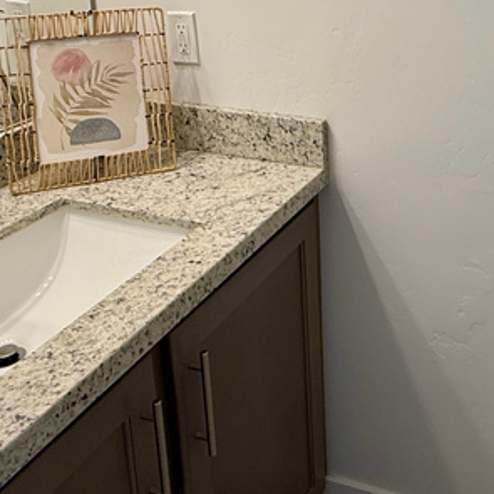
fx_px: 694
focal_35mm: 43
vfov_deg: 36.7
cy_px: 49
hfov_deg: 37.1
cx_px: 429
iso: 100
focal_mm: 2.22
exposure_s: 1/120
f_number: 2.2
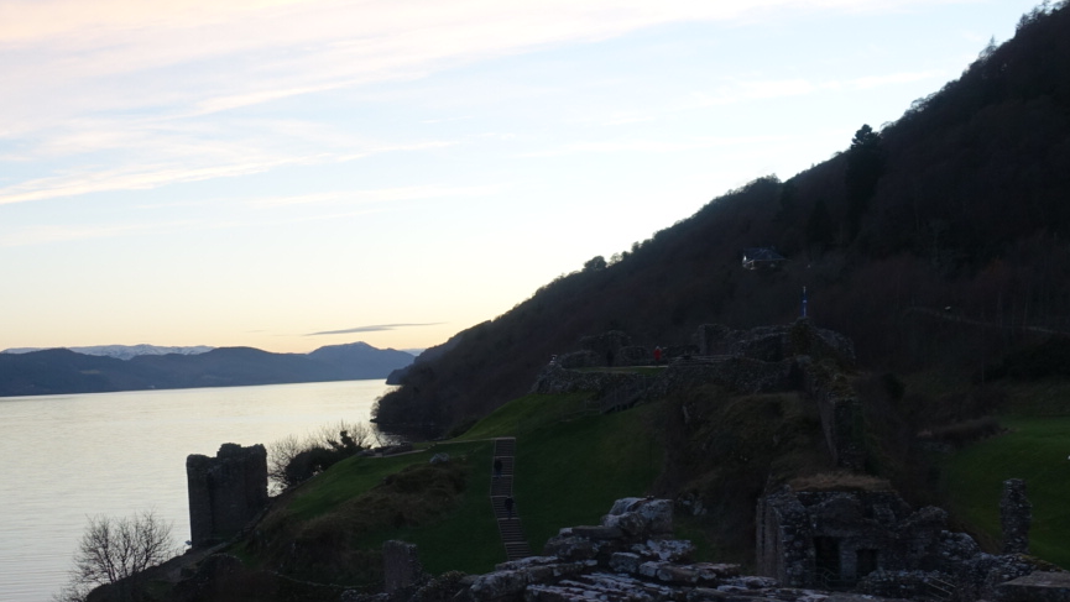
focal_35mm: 47
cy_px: 496
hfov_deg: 43.2
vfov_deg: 25.0
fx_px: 1334
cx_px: 379
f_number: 4
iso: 125
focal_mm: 8.8
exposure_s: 1/100
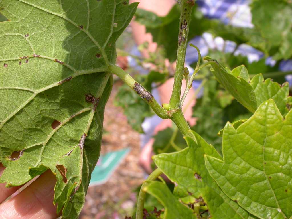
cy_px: 110
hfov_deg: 25.0
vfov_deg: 18.9
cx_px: 146
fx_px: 658
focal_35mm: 78
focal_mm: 16.2
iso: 100
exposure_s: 1/248
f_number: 7.9
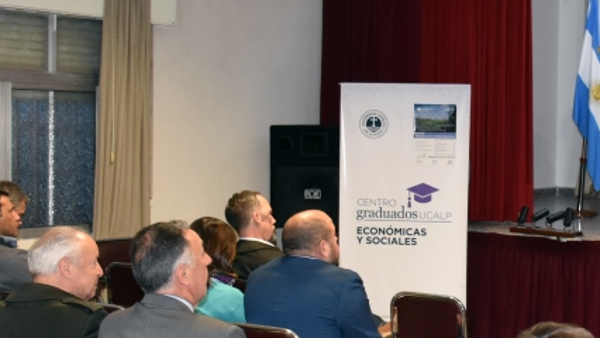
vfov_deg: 17.8
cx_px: 535
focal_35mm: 68
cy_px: 161
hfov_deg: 29.7
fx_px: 1082
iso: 1400
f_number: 3.5
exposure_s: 1/60
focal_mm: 18
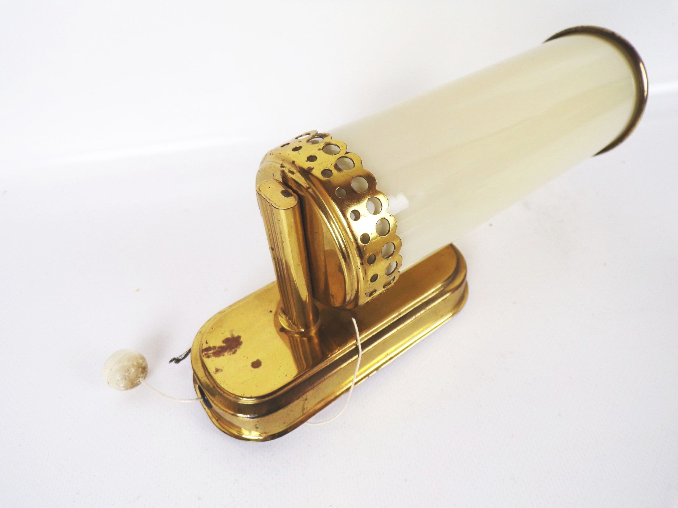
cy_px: 254
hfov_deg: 71.6
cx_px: 339
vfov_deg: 56.8
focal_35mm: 24
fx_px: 470
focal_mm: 4.3
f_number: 3
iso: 80
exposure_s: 1/38
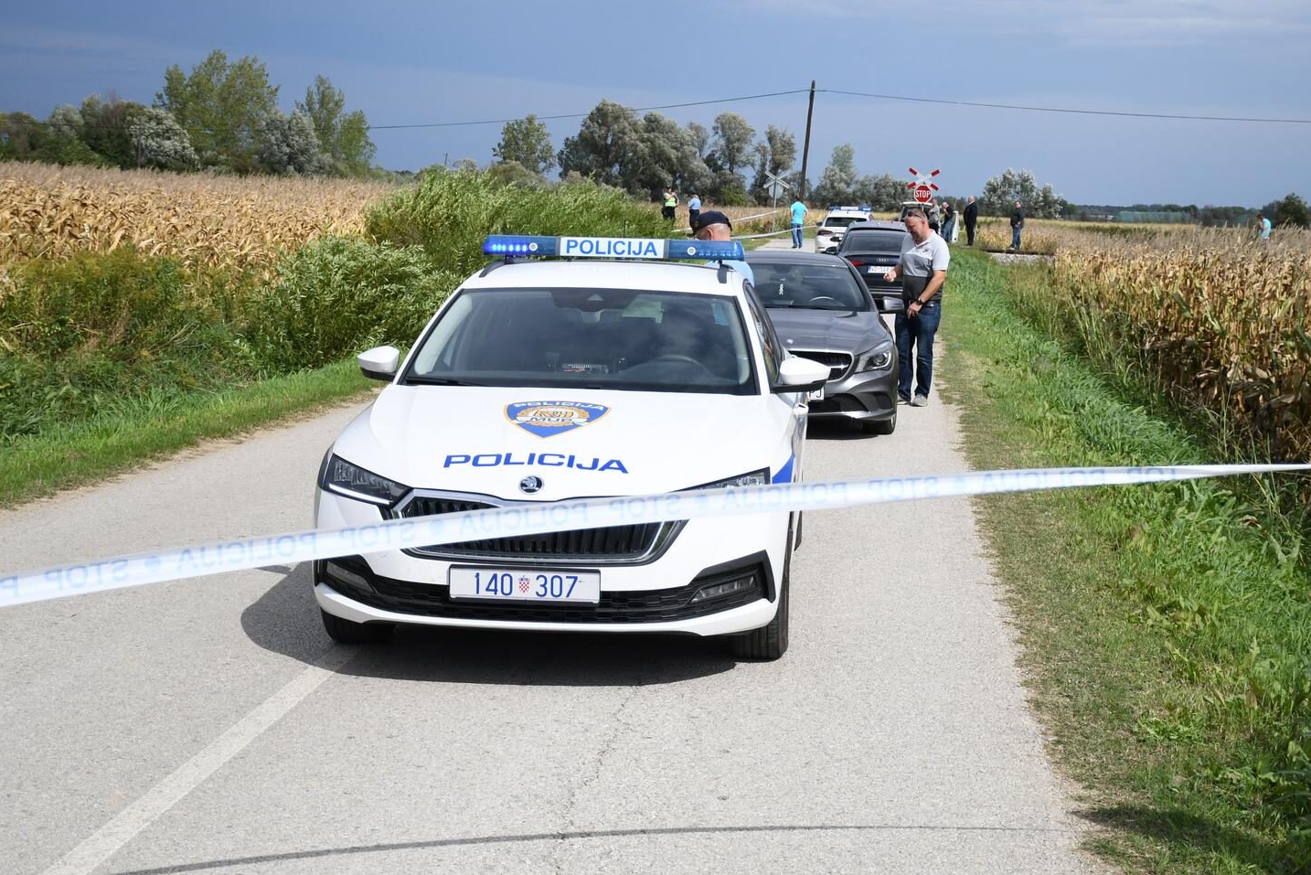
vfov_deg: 23.4
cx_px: 670
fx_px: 2113
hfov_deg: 34.5
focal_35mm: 58
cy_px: 405
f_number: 4.2
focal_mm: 35
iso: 500
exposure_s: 1/8000
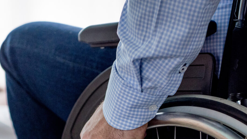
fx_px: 675
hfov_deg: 20.7
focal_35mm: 103
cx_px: 90
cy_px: 197
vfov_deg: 11.4
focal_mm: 35
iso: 640
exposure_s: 1/125
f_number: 2.8
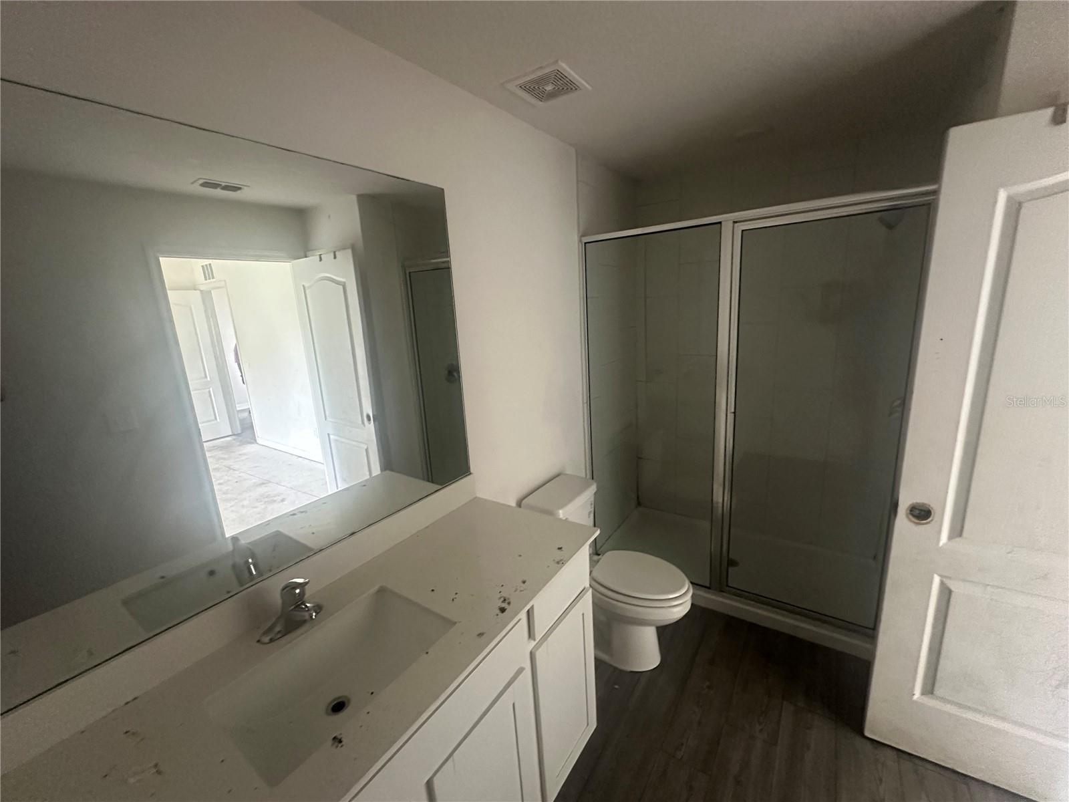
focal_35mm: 14
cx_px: 534
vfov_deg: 85.7
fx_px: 432
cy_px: 401
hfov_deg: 102.1
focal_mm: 2.22
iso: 800
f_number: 2.2
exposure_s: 1/60
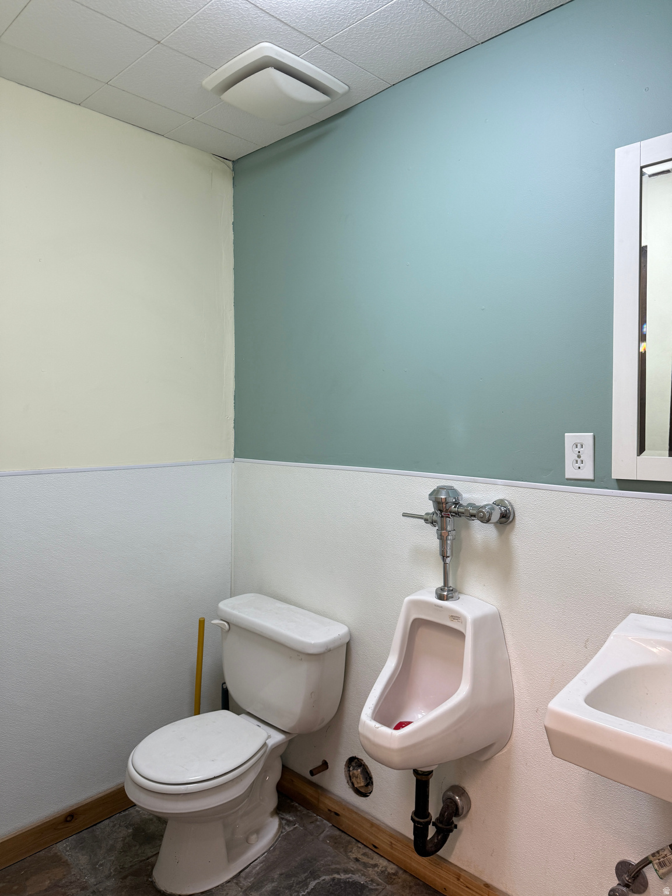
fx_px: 621
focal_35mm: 24
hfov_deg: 56.8
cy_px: 448
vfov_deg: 71.6
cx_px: 336
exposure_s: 1/60
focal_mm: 6.76
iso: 125
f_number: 1.78
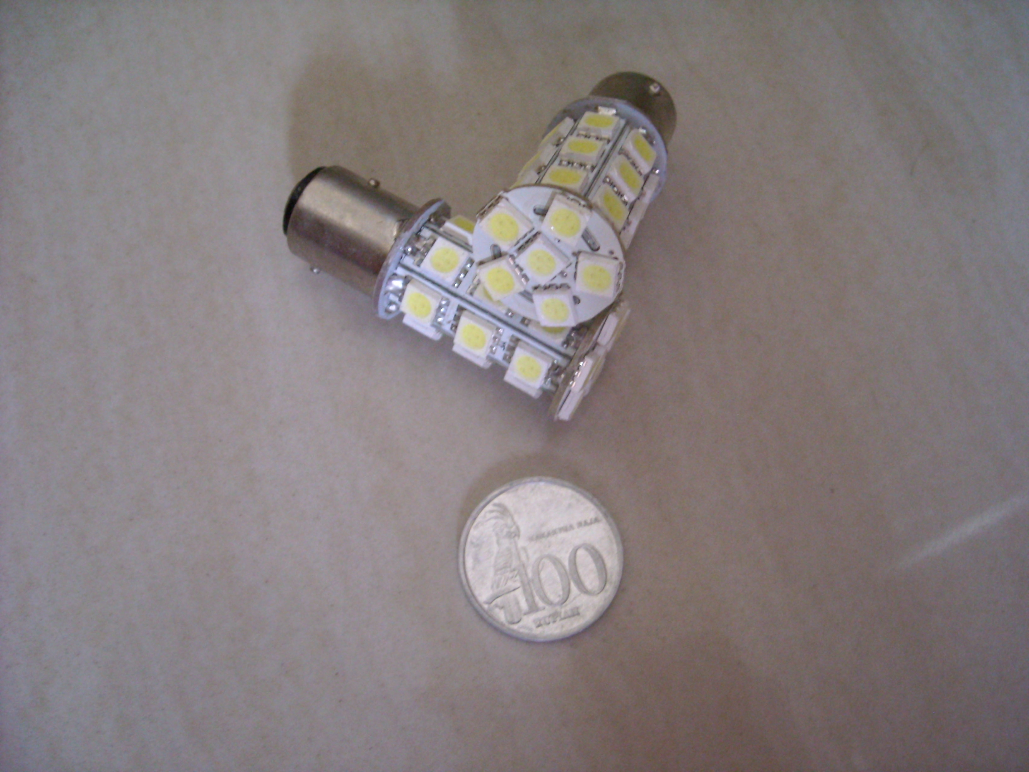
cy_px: 386
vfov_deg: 40.7
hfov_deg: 52.6
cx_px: 514
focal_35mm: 35
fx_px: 1040
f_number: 2.8
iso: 400
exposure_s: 1/8
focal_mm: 5.7
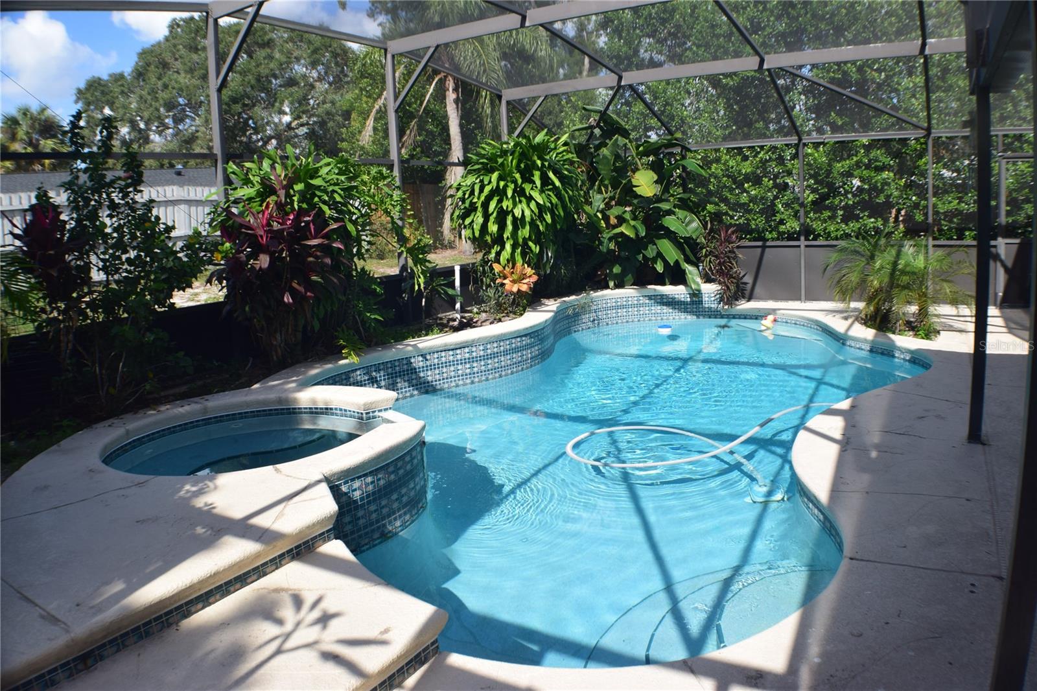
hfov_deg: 57.2
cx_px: 518
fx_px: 950
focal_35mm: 33
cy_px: 346
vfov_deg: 40.0
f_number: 10
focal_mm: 22
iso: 400
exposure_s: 1/320
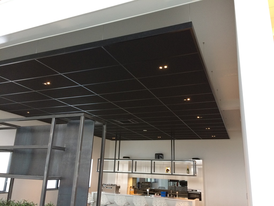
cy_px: 103
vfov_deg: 48.2
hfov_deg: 61.7
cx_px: 137
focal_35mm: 29
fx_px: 230
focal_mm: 4.15
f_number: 2.2
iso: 200
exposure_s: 1/33
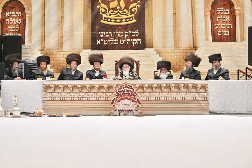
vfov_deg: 16.7
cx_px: 126
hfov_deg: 24.8
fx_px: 574
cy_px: 84
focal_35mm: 82
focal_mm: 82
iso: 320
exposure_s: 1/250
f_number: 2.8
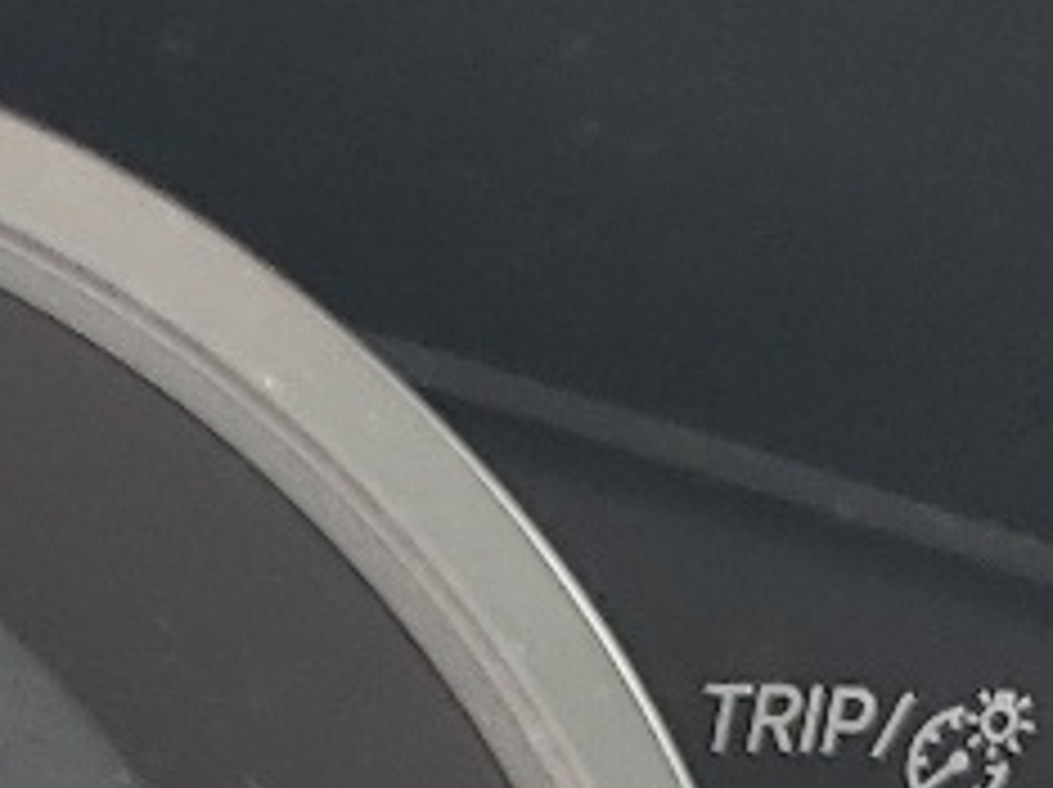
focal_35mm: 178
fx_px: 5409
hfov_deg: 10.2
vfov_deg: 7.7
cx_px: -1156
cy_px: 1882
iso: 72
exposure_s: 1/120
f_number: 1.5
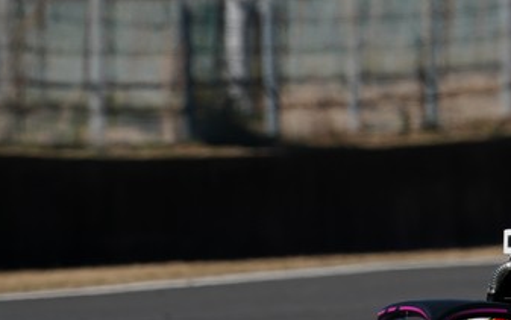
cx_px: 456
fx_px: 18211
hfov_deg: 1.6
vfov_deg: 1.0
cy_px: 303
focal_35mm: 1307
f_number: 10
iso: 200
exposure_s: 1/800
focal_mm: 600
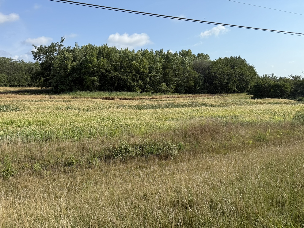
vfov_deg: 56.8
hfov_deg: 71.6
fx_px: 211
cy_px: 114
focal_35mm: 24
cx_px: 152
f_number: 1.78
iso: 80
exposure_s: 1/3953
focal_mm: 6.76
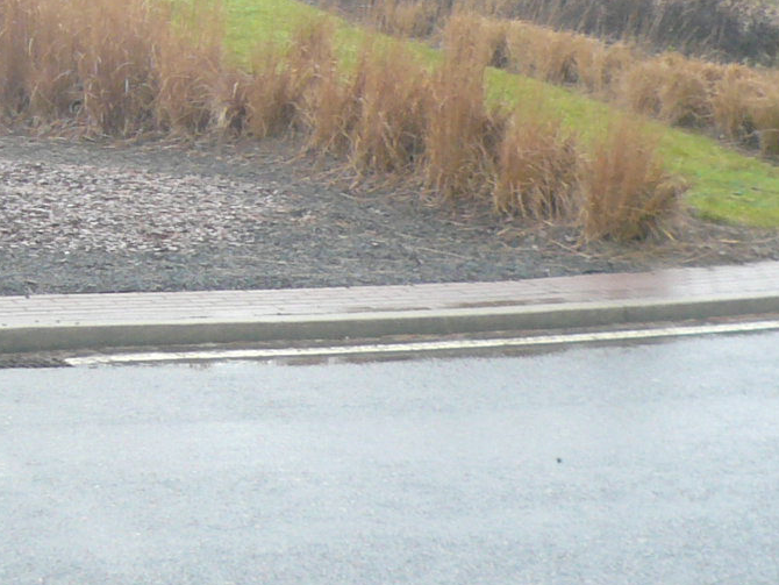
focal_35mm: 105
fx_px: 2364
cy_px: 229
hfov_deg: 18.2
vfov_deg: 14.1
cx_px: -24
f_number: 2.8
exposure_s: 1/30
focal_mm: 4.7
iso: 100
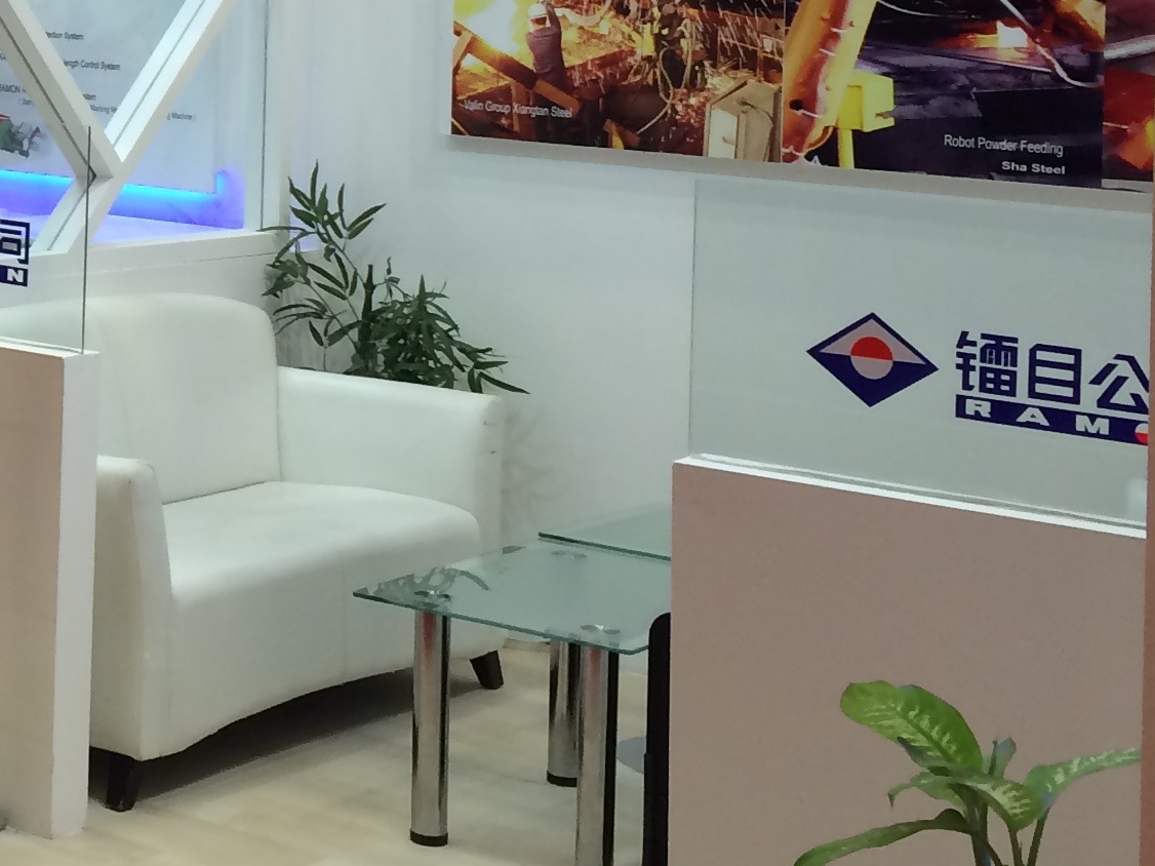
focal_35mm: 87
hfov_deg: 20.9
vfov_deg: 16.4
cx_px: -249
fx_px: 2902
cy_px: -108
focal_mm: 4.12
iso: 40
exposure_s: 1/33
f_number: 2.2
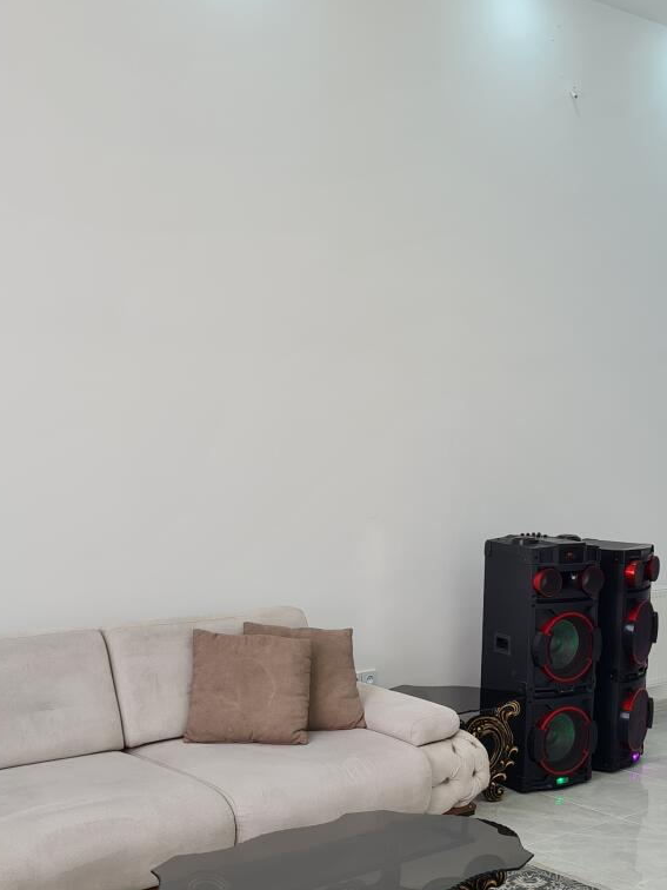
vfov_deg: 34.5
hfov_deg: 25.7
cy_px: 626
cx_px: 611
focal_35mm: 55
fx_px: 1413
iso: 50
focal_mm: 5.4
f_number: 1.8
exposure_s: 1/116
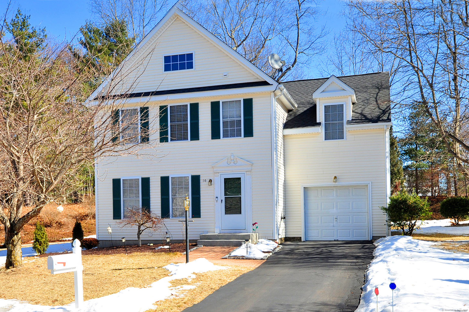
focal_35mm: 30
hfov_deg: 62.0
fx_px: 390
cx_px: 234
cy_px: 156
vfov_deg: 43.5
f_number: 10
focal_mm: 20
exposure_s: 1/200
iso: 250
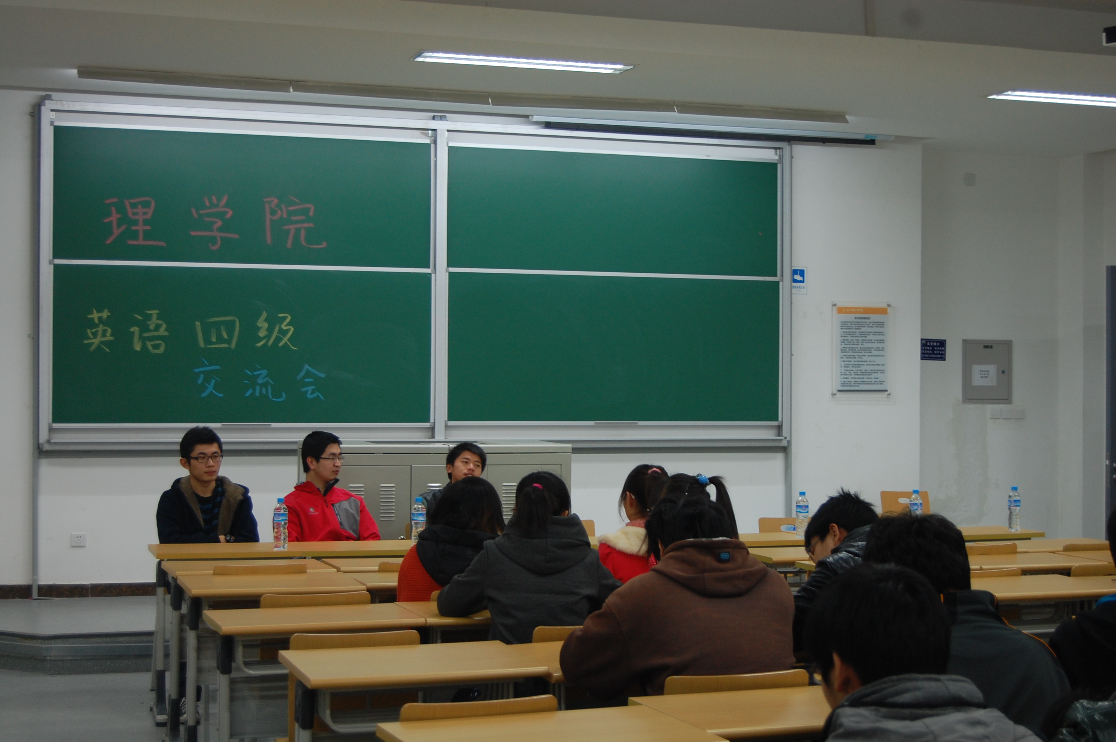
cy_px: 371
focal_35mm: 57
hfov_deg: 35.1
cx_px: 558
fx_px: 1765
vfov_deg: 23.7
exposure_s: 1/30
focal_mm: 38
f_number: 4.8
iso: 400
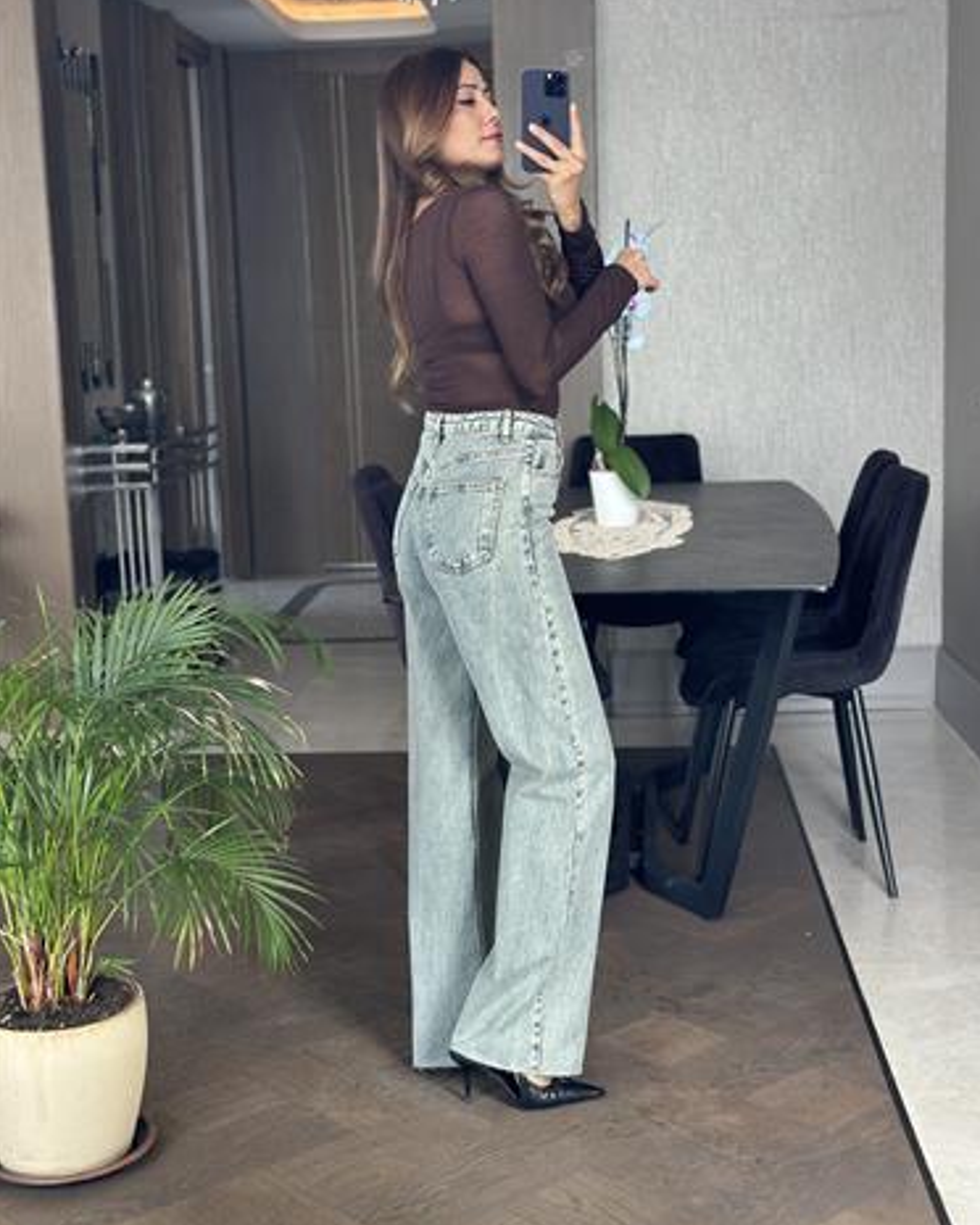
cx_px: 498
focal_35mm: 51
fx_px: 1849
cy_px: 566
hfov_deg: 29.7
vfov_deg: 36.6
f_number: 1.78
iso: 125
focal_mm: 6.86
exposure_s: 1/101
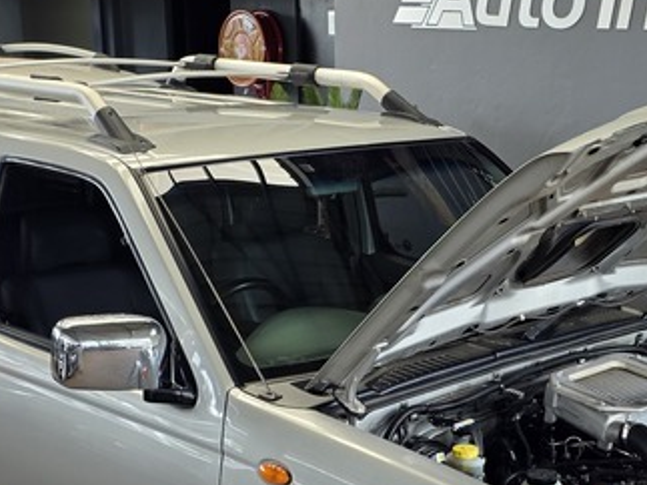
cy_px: 483
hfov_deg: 26.5
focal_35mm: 73
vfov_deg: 19.6
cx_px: 427
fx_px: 1364
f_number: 1.7
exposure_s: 1/180
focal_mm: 6.25
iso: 50
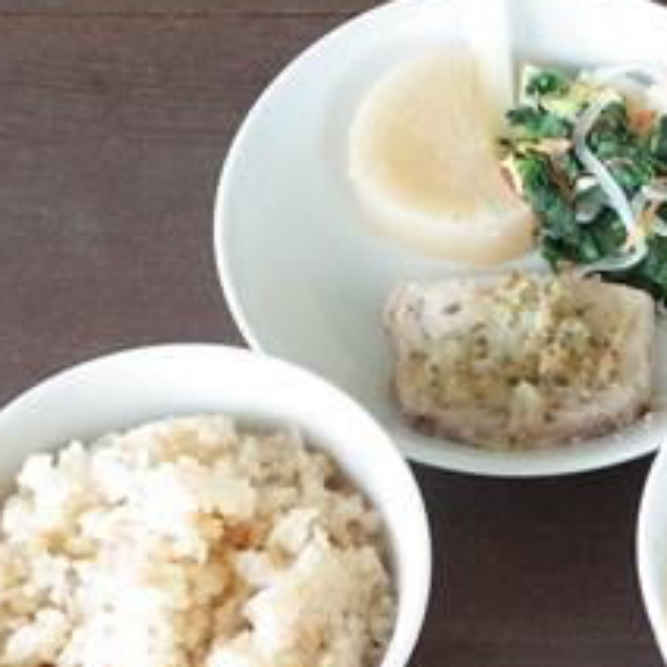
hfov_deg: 20.2
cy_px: 381
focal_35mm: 85
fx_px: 1853
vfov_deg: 20.4
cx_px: 530
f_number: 5.6
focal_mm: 18.3
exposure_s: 1/30
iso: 200
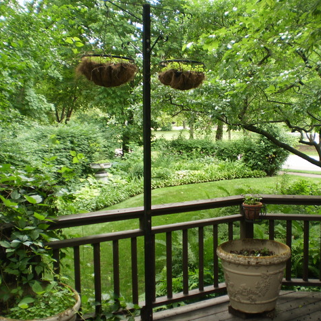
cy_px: 160
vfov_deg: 39.2
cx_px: 210
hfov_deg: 38.8
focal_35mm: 43
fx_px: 451
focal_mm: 6.3
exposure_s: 1/30
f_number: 3.1
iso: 64
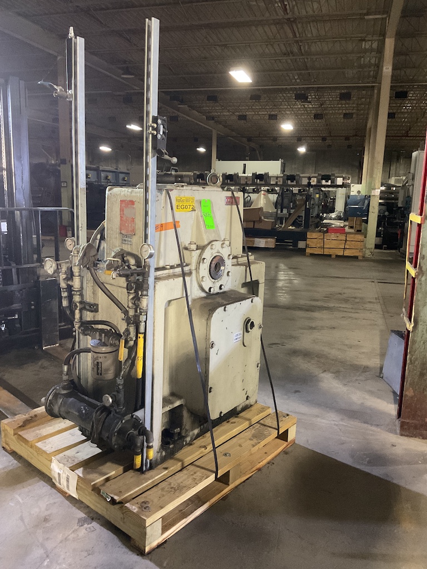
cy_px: 284
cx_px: 214
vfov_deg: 61.7
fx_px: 477
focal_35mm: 29
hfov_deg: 48.2
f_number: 1.8
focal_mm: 3
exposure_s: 1/30
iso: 400
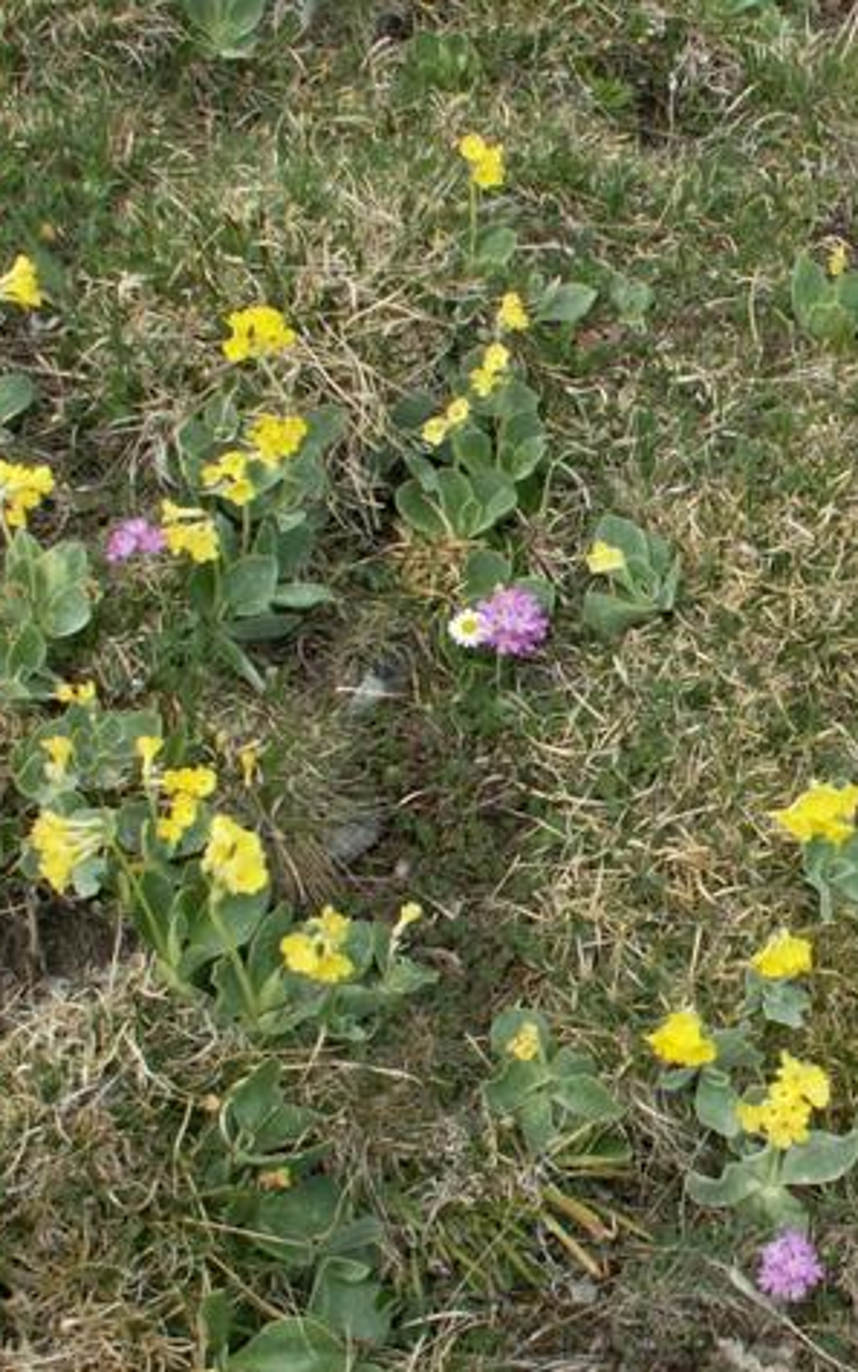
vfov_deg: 40.3
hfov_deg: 25.0
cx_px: 792
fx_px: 1870
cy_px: 690
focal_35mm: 50
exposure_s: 1/160
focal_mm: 5.86
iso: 50
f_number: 5.6
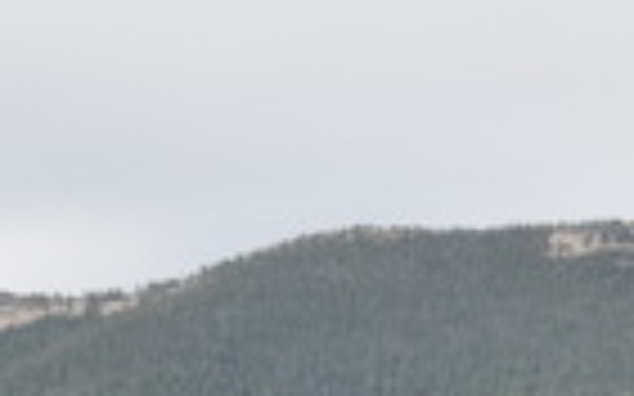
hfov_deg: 7.9
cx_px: 926
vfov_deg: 5.0
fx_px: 4491
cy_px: 799
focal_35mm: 260
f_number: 6.3
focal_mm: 30
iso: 640
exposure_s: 1/2500
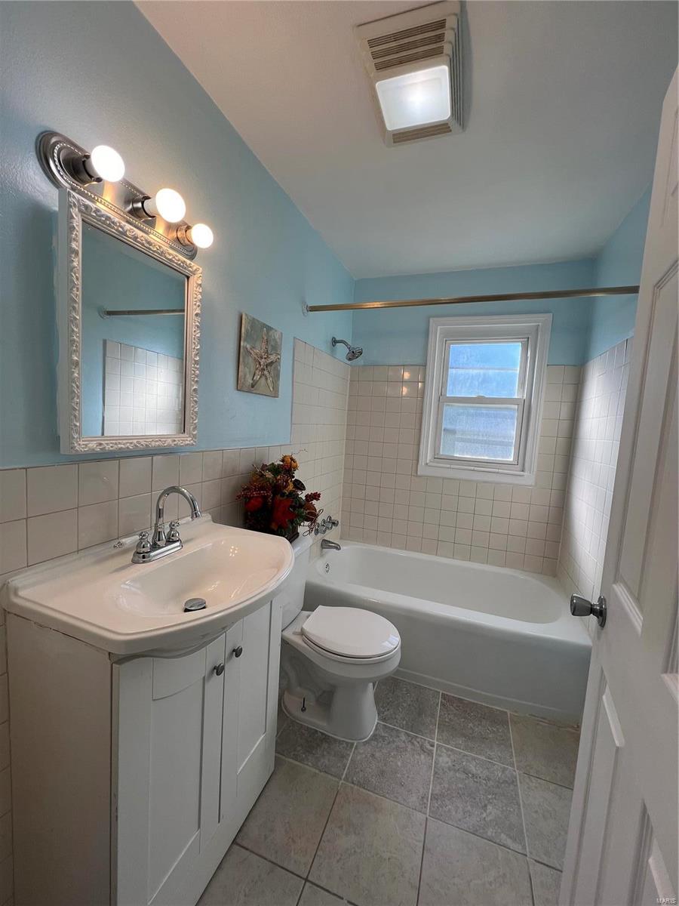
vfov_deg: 106.2
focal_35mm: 13
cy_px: 453
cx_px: 340
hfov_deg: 89.9
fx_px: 340
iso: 32
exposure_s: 1/138
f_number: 1.8
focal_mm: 1.57
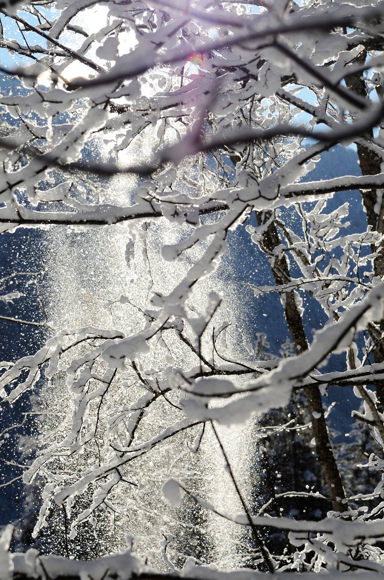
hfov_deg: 7.6
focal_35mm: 180
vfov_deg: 11.4
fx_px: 2894
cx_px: 192
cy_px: 290
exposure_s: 1/640
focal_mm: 120
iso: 200
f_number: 8
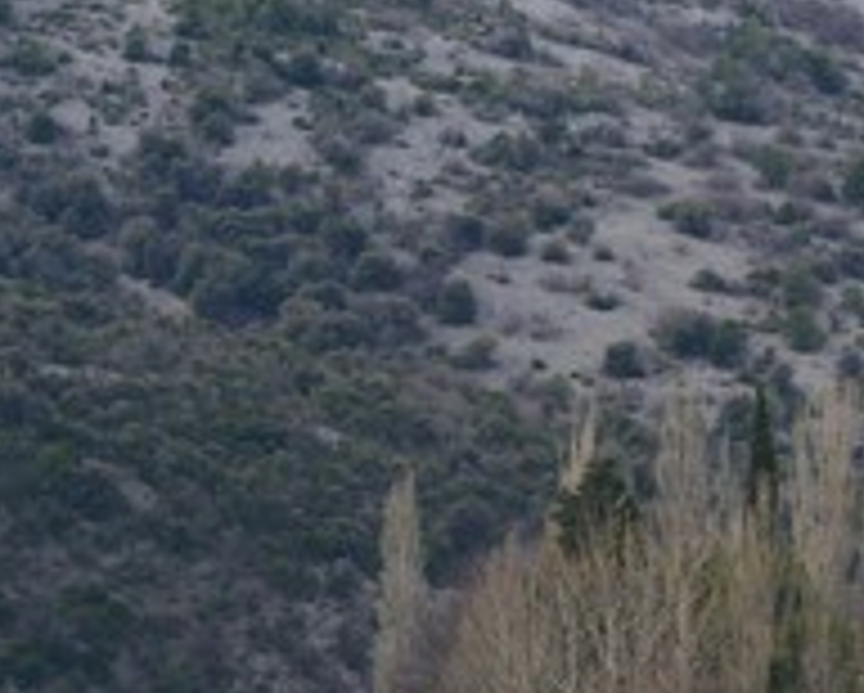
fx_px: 8933
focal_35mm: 349
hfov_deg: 5.5
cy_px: 585
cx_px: 873
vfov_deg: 4.4
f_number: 10
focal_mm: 170
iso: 400
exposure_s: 1/400
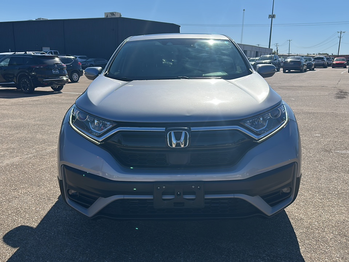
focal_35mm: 25
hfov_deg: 69.4
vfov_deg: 54.9
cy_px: 131
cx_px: 174
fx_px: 252
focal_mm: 6.86
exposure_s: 1/7143
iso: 80
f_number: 1.78
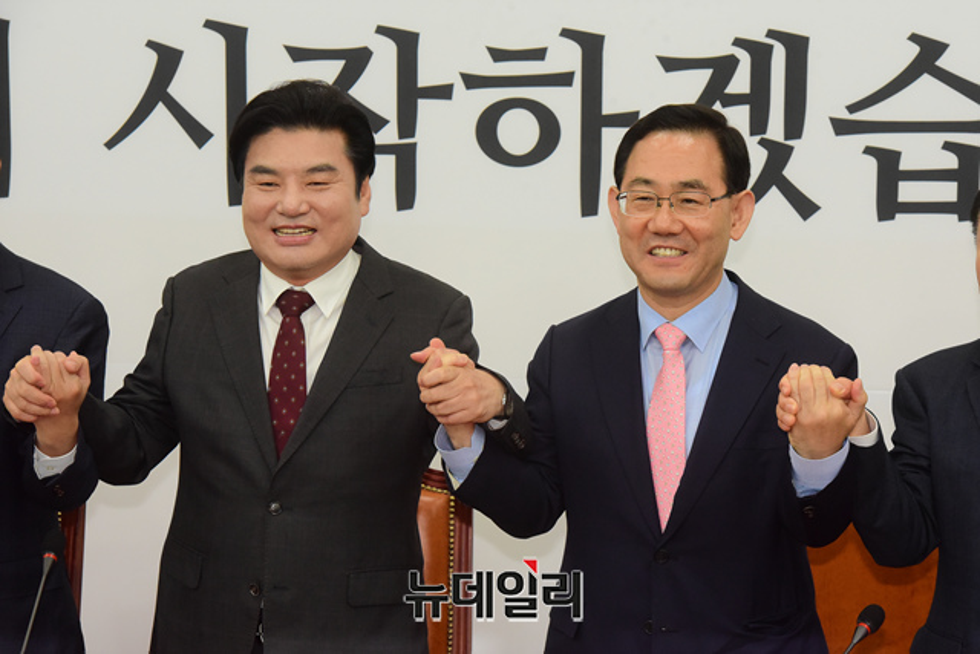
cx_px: 490
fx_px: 3676
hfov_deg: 15.2
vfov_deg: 10.2
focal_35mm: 135
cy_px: 327
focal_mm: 135
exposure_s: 1/200
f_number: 11
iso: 4000
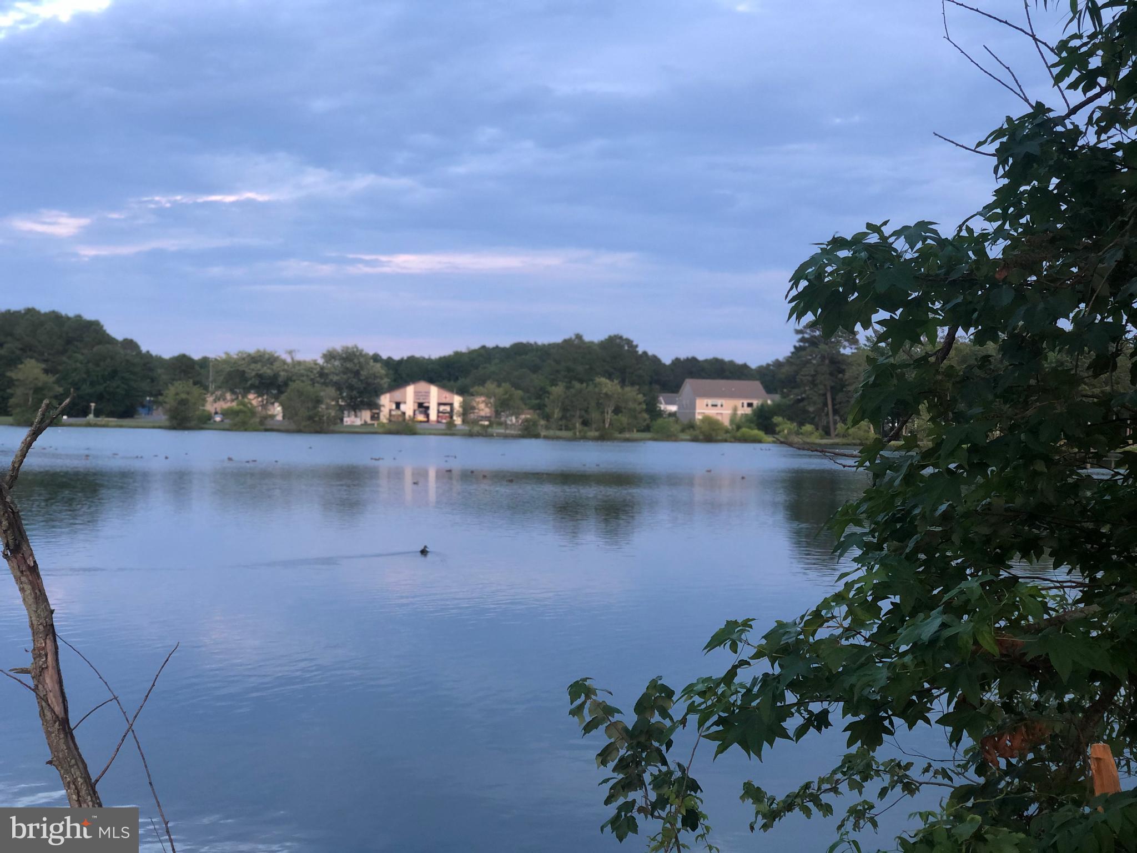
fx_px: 1708
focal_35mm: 52
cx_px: 568
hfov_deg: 36.8
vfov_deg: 28.0
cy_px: 426
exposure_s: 1/60
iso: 64
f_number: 2.4
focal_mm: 6
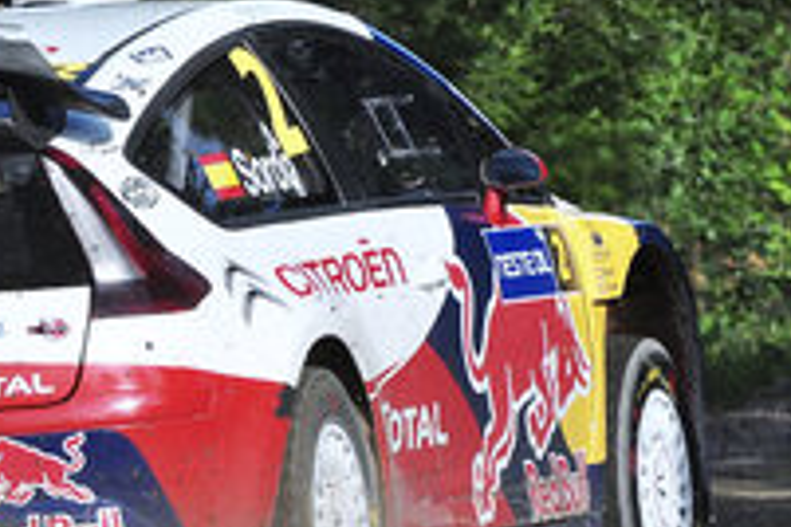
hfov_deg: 2.6
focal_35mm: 804
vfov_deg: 1.7
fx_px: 17664
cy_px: 358
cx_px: 35
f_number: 14
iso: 640
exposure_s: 1/800
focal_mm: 270
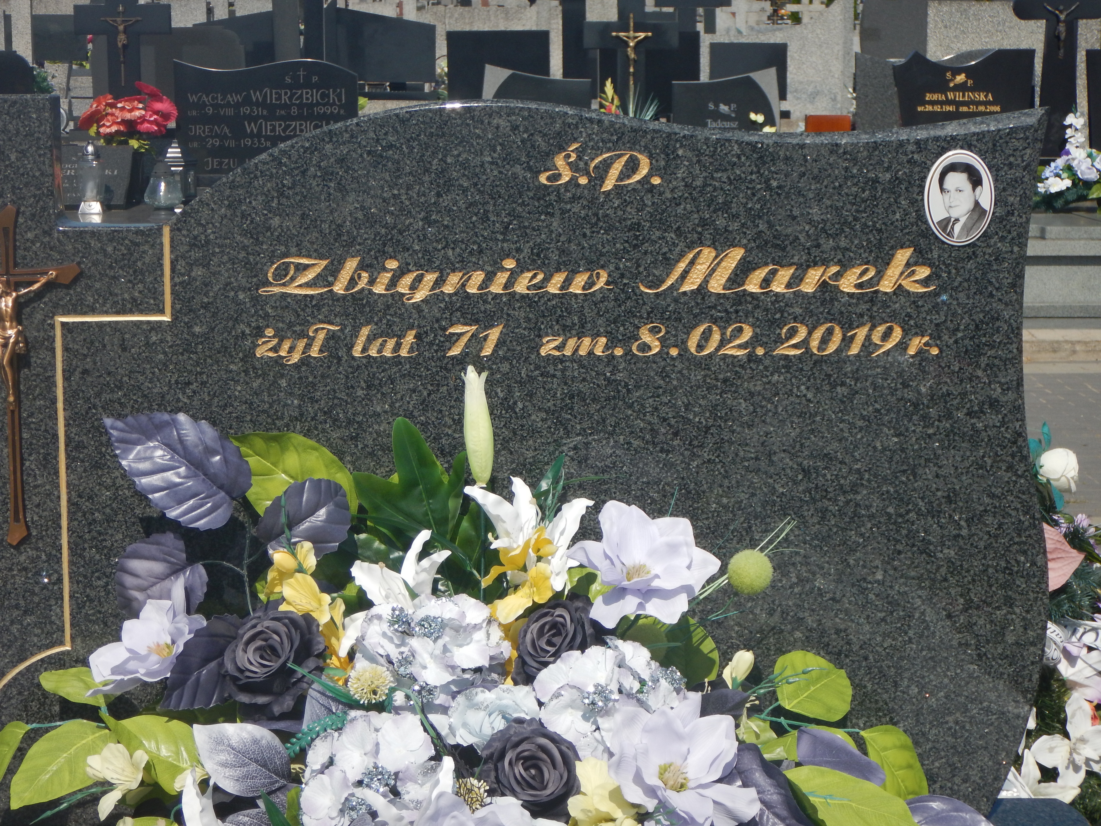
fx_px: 2131
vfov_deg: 21.9
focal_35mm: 67
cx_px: 550
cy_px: 413
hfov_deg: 29.0
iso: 125
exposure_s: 1/1250
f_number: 4.5
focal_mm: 12
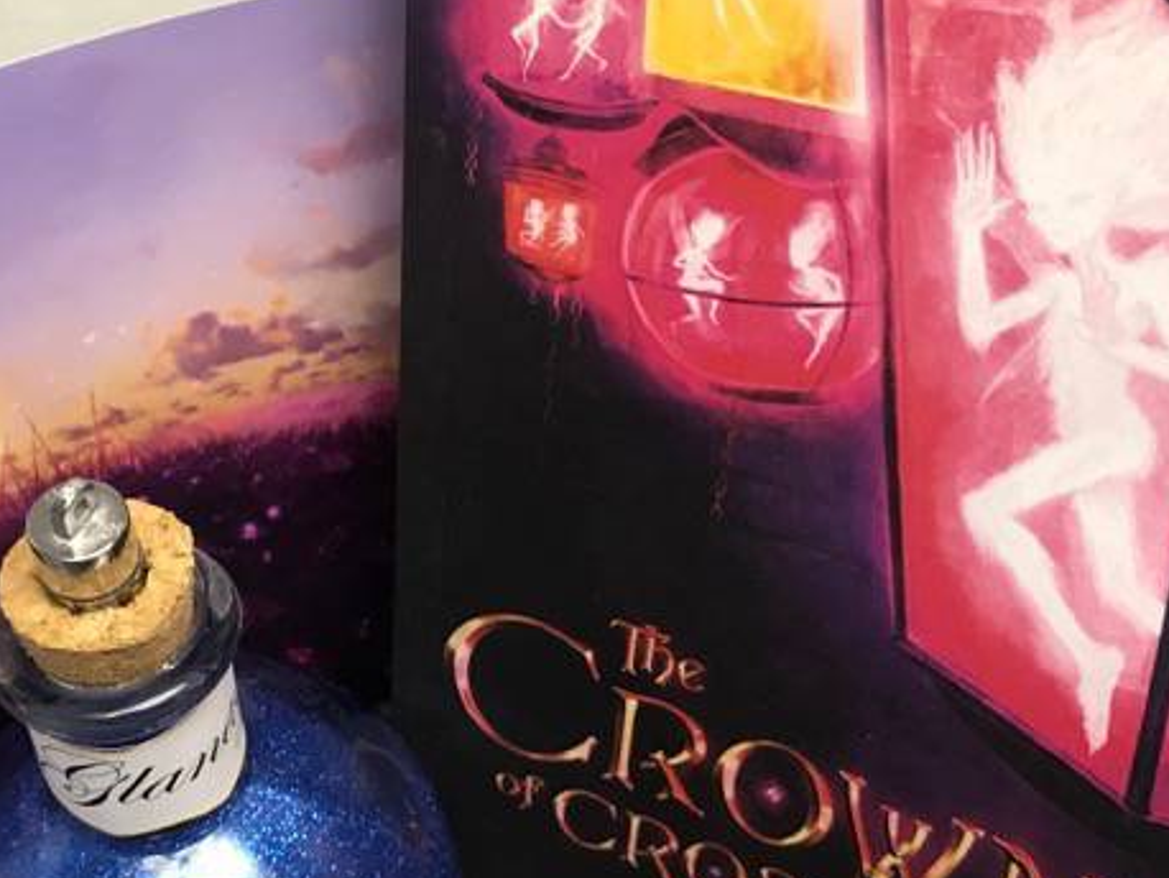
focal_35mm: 52
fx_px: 1757
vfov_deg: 28.1
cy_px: 421
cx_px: 567
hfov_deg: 36.8
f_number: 1.8
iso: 40
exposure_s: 1/20
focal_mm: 3.99
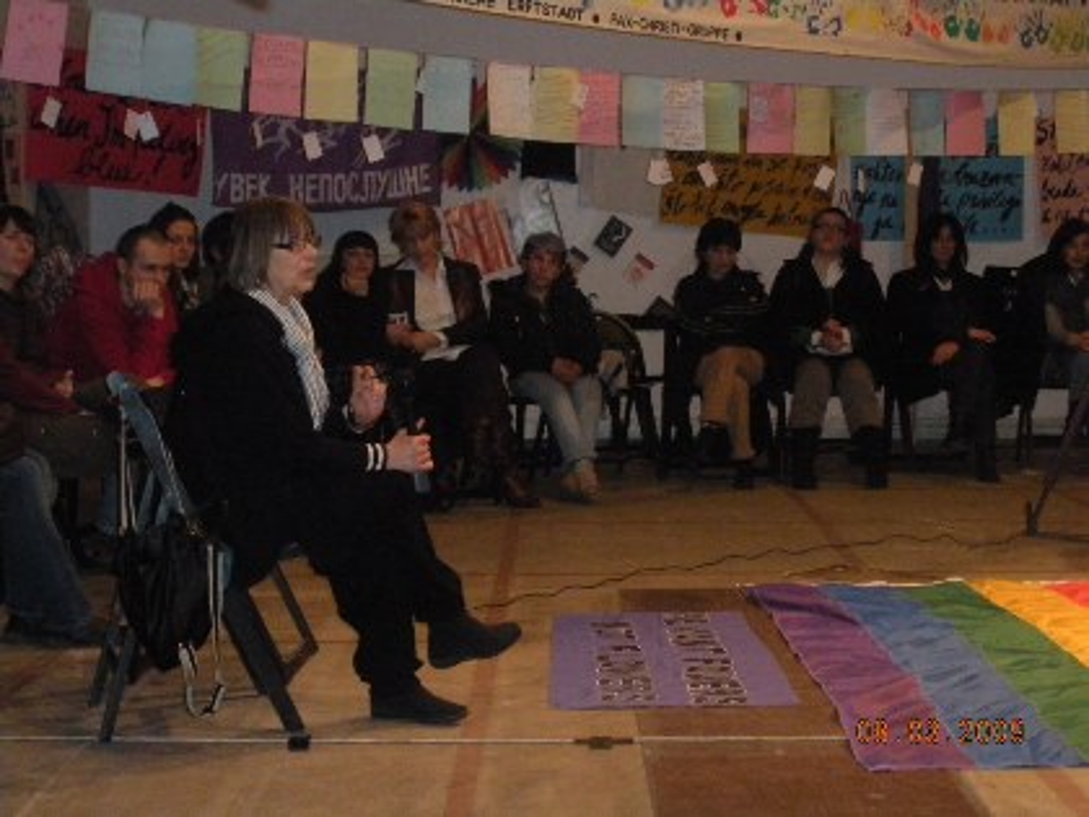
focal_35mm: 62
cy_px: 408
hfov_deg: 31.2
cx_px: 544
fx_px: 1950
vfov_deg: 23.7
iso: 800
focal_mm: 11.2
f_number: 4.6
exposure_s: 1/125
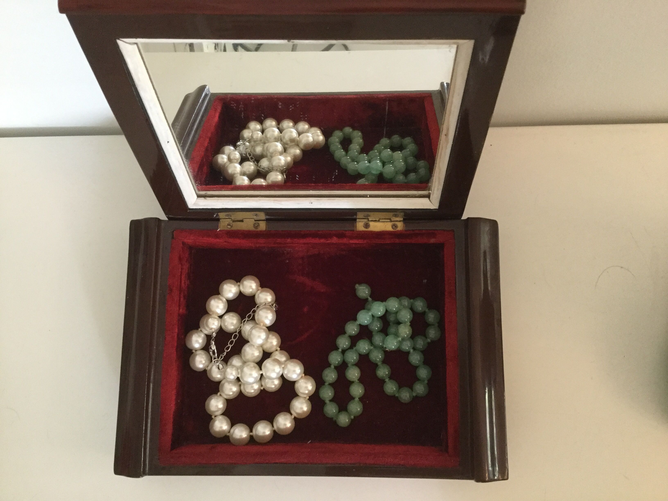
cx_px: 334
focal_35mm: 31
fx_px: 598
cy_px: 250
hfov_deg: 58.4
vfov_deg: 45.4
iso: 200
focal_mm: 3.3
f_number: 2.4
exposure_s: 1/20
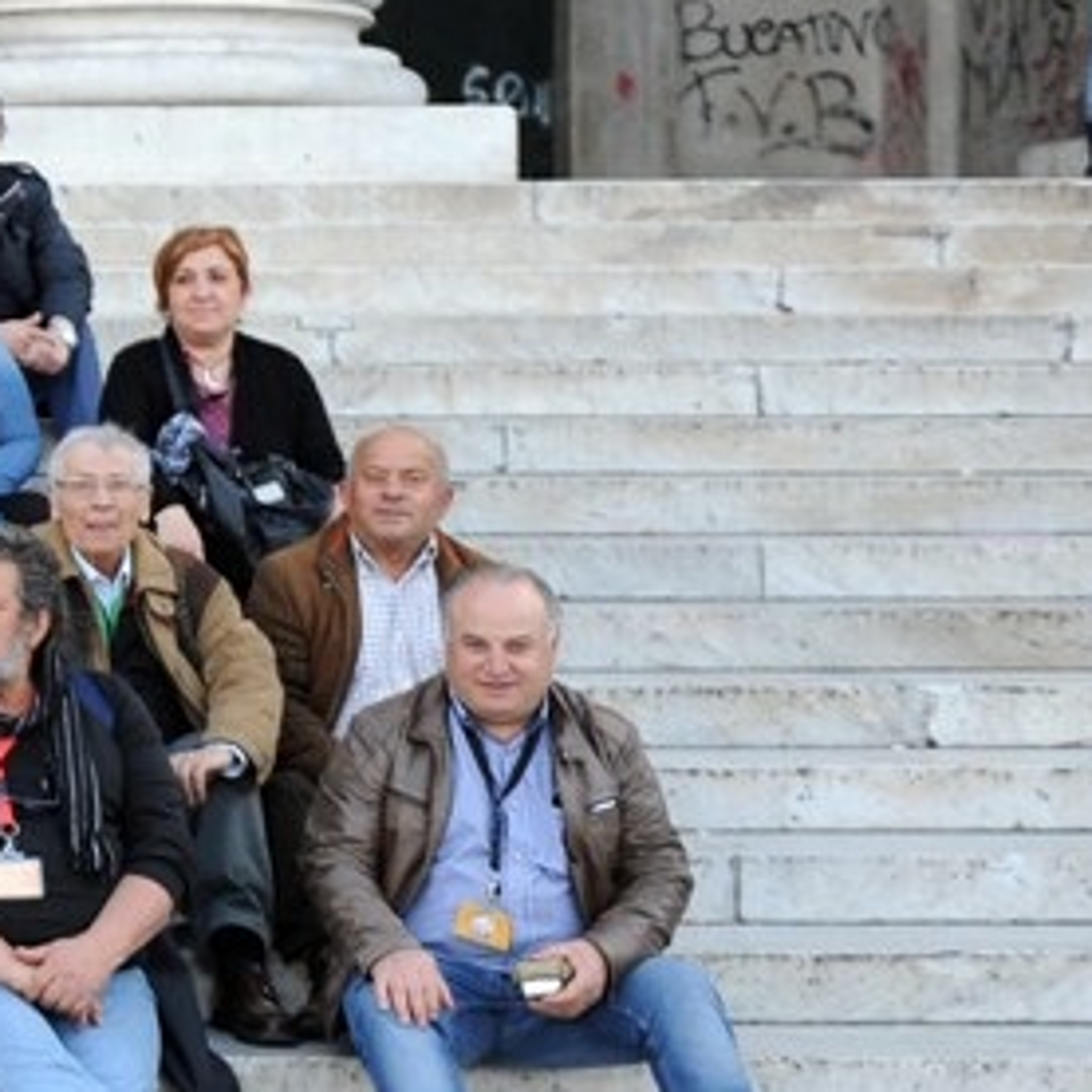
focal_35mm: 132
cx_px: -907
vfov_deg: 13.2
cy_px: 361
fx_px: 4711
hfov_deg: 12.1
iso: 1000
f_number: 2.8
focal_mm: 42
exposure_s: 1/1600
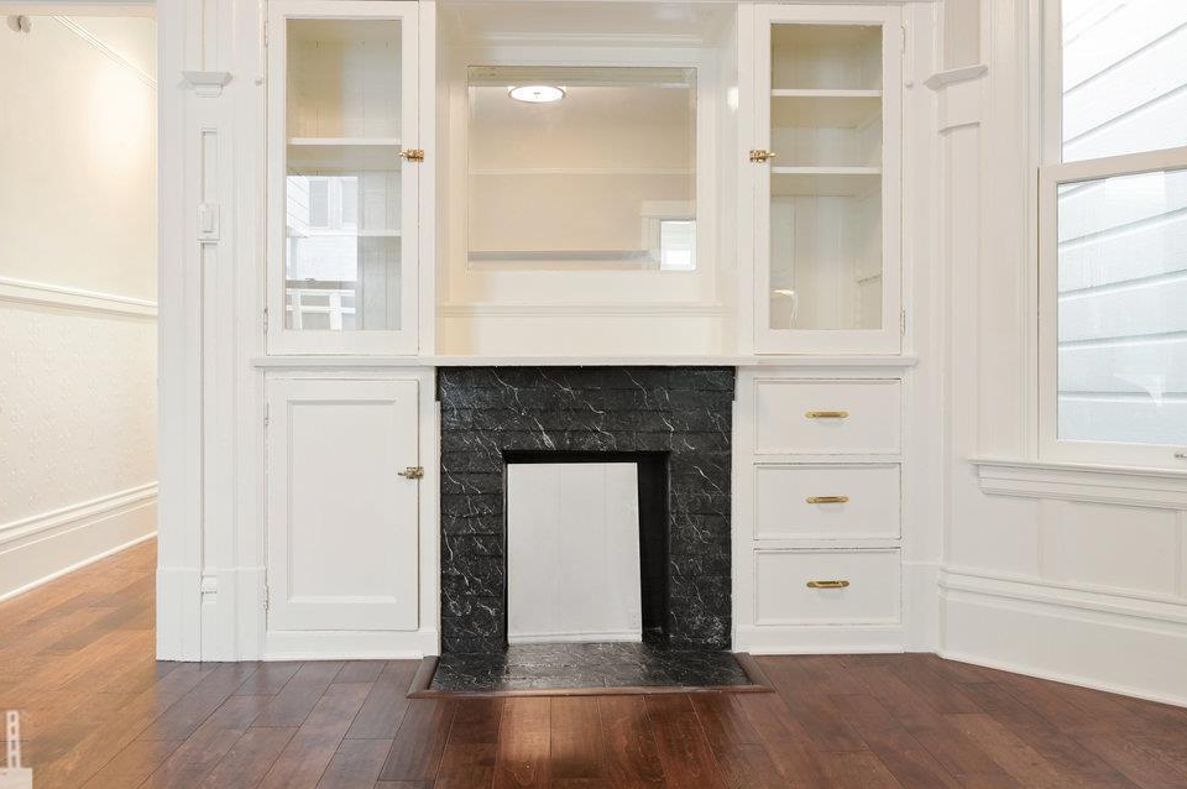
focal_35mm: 25
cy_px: 355
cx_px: 572
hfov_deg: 71.5
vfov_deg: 51.1
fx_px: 823
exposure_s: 1/3
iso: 640
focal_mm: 20
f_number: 11
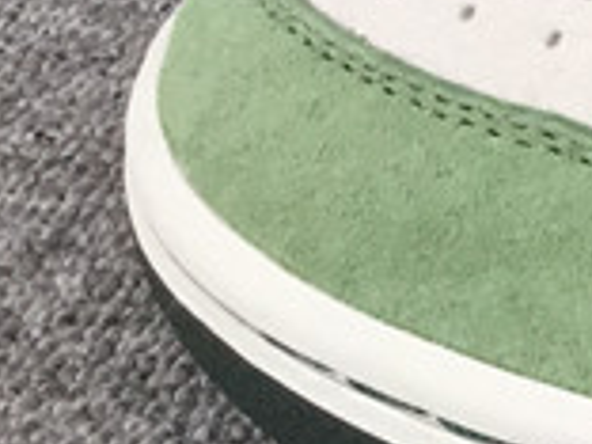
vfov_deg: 8.2
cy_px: -139
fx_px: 3061
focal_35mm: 179
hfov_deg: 9.2
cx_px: 1658
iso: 32
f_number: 2.4
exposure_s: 1/100
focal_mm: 3.3
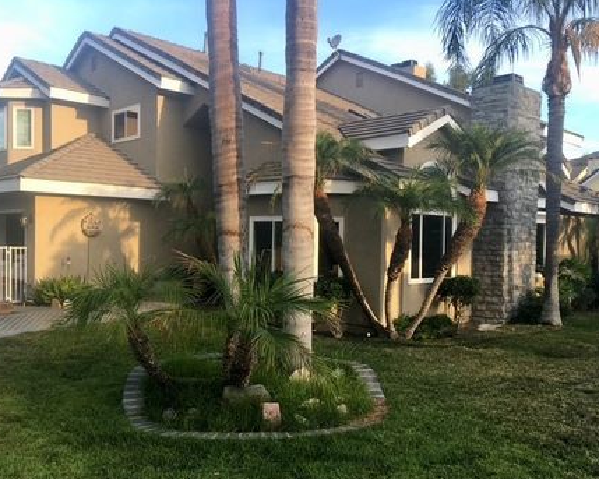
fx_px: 585
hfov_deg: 54.1
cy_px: 258
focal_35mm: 33
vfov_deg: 44.5
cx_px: 264
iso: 25
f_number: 2.2
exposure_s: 1/120
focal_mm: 4.15
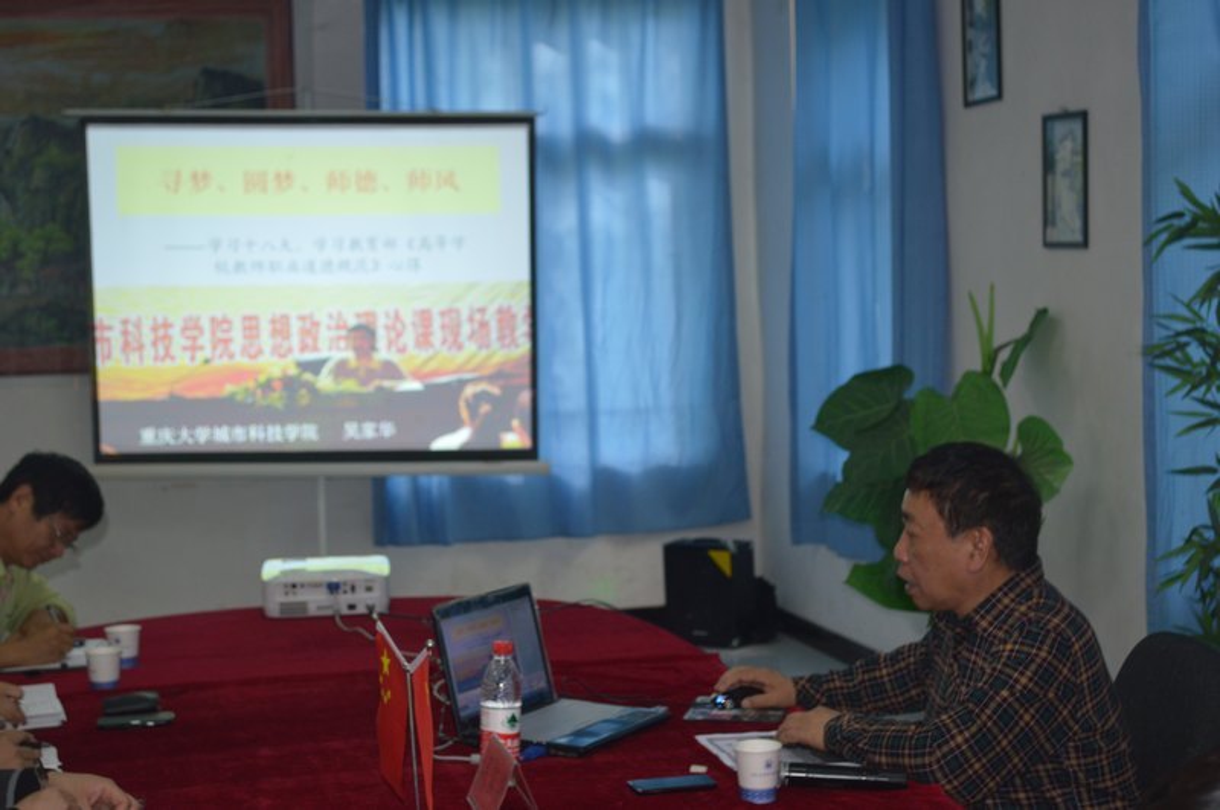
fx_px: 2132
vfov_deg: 21.5
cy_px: 405
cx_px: 610
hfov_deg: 31.9
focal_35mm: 63
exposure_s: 1/30
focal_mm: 42
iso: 500
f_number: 5.3
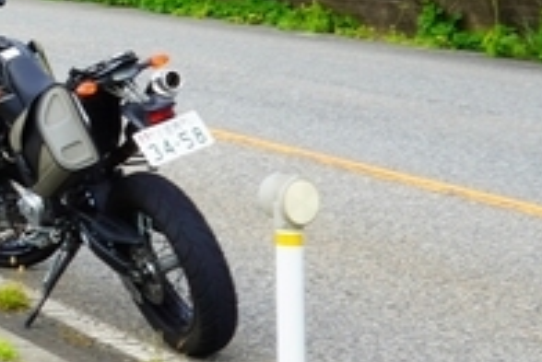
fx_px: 1476
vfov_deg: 13.4
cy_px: -134
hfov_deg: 19.7
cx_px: -80
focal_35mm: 98
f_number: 22
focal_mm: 24
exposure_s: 1/10
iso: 100
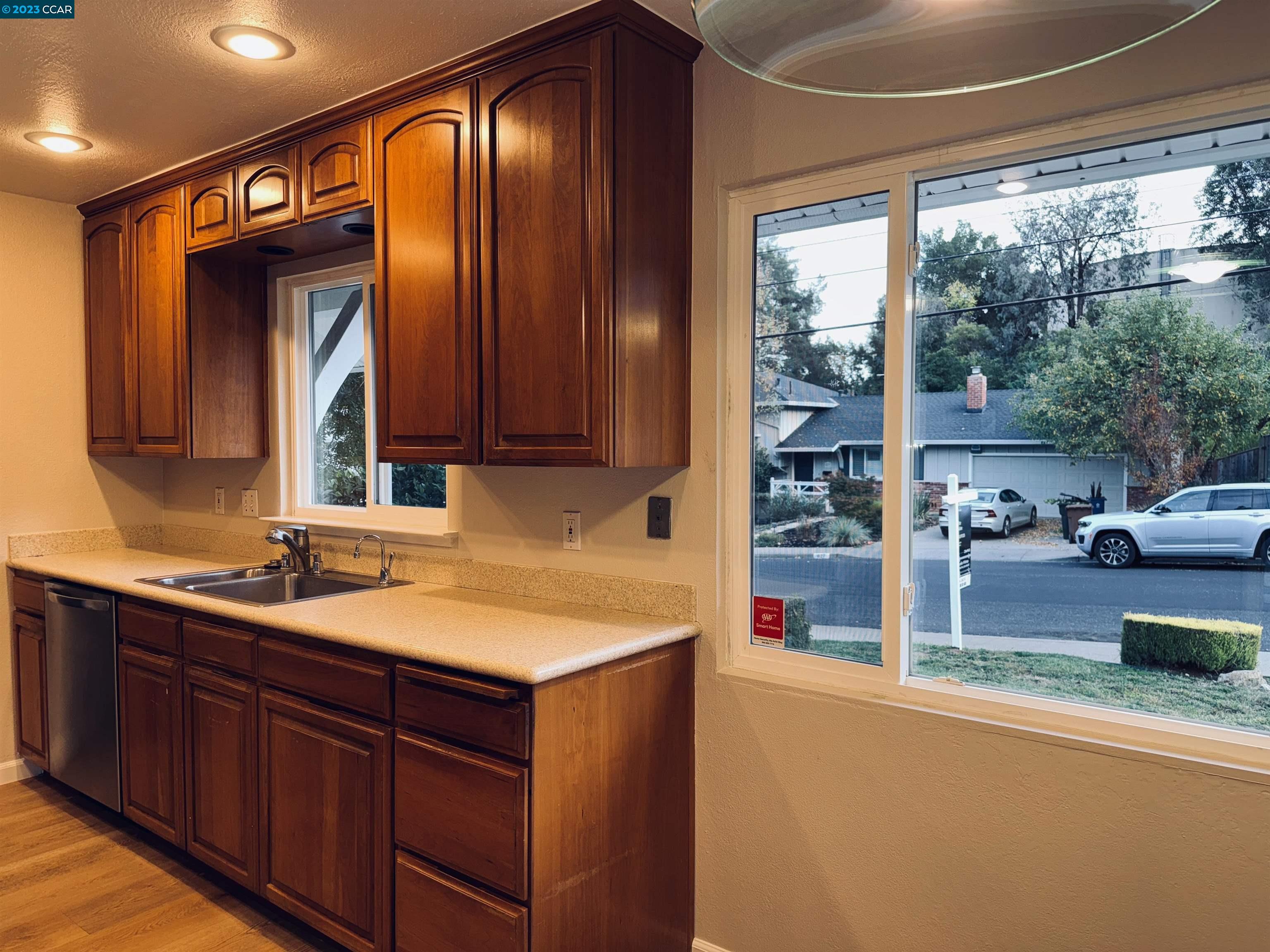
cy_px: 476
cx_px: 635
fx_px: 881
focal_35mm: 24
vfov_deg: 56.8
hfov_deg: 71.6
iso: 50
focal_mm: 6.86
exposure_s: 1/24
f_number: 1.78
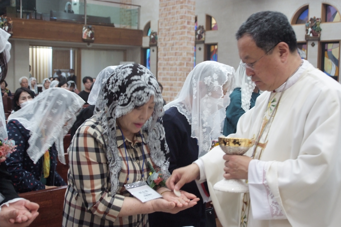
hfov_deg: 46.4
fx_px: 398
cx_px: 170
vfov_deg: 31.9
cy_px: 114
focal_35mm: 42
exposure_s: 1/50
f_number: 3.5
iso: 1600
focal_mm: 28
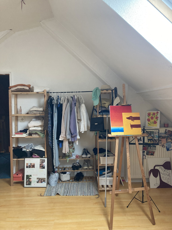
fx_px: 185
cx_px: 86
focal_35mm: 28
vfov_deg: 63.4
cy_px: 115
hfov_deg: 49.7
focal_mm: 3.99
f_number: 1.8
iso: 125
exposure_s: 1/60
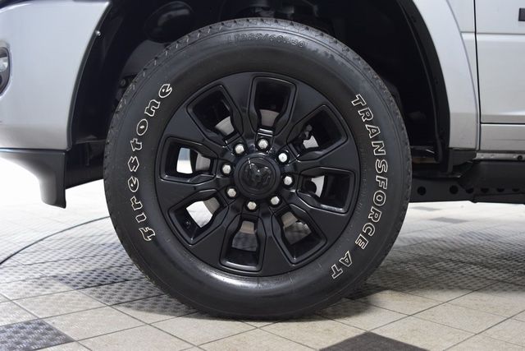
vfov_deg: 33.0
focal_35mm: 40
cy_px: 176
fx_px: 591
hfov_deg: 47.9
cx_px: 262
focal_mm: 27
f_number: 3.2
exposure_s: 1/60
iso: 1600
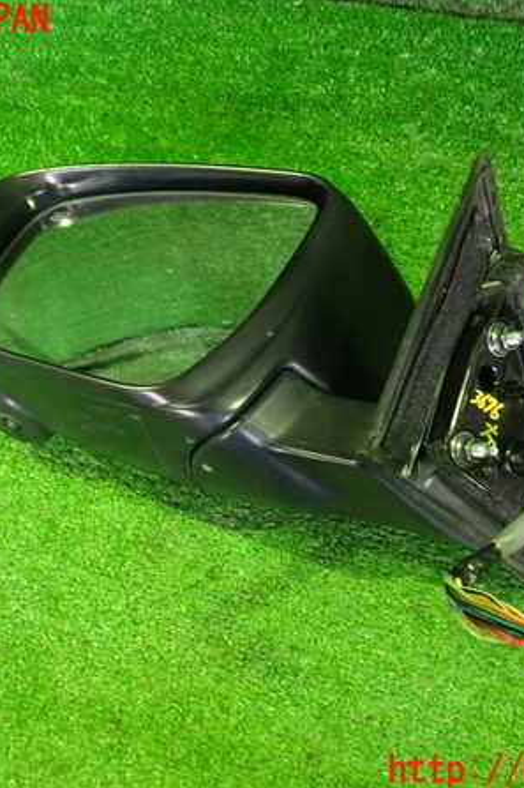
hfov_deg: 31.9
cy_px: 396
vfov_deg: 46.4
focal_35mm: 42
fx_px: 918
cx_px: 258
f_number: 2.3
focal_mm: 5.4
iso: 800
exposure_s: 1/25
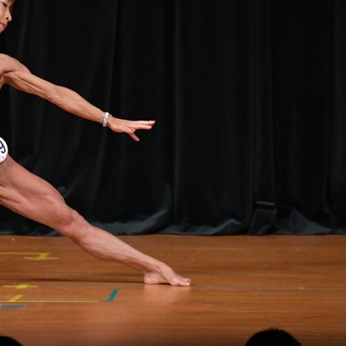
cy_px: 131
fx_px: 8119
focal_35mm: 718
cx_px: 26
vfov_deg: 2.4
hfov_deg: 2.4
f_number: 5.6
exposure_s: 1/400
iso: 4000
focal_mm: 300
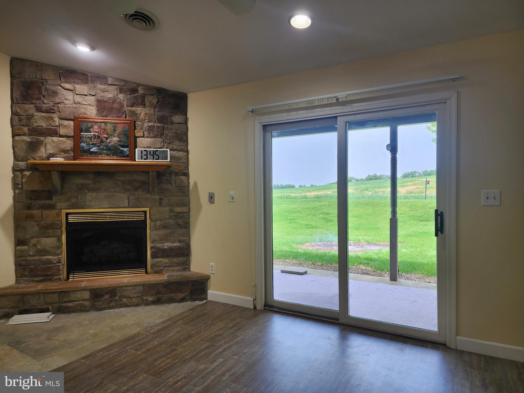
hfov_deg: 73.9
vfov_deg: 58.9
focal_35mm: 23
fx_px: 348
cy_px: 196
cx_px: 262
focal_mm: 6.4
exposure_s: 1/120
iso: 32
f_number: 1.8
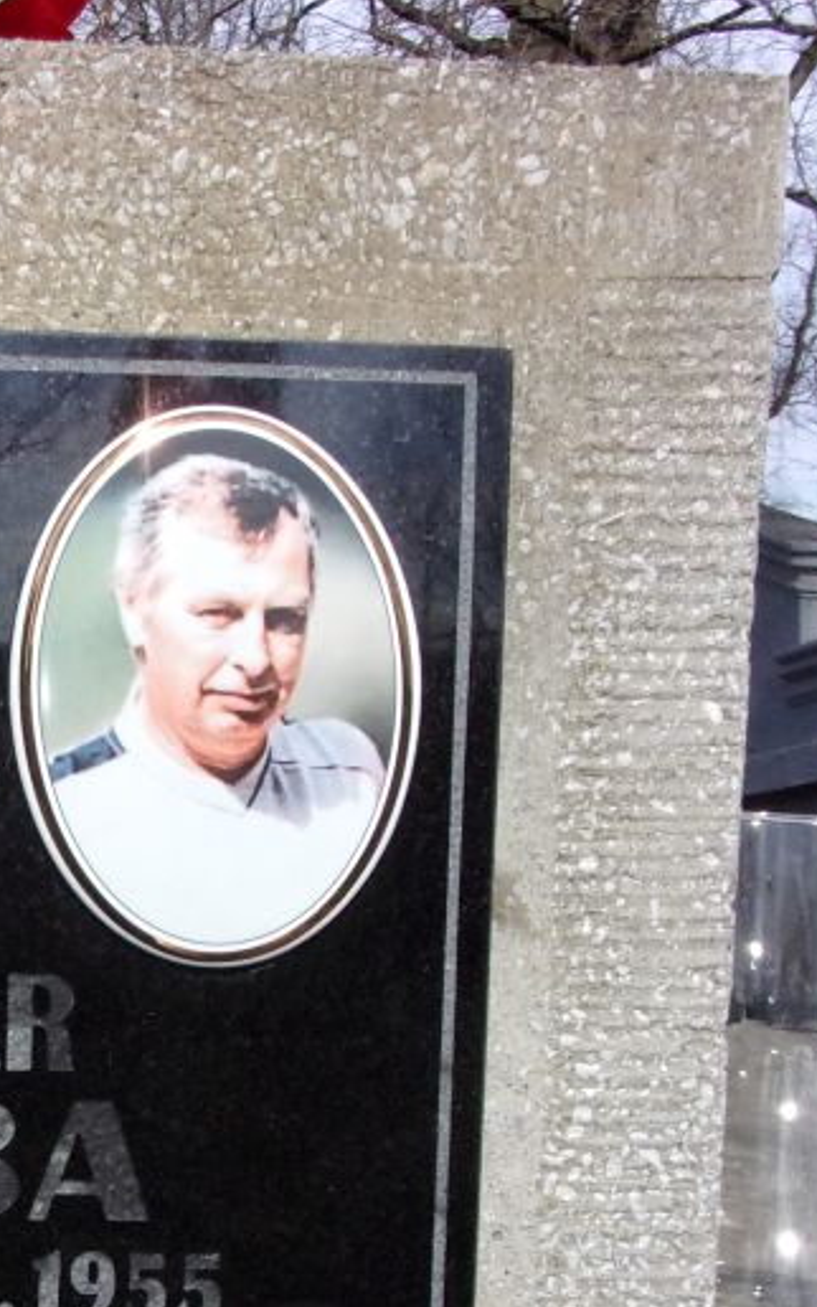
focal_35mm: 59
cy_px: 929
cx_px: -81
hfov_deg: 20.9
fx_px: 2101
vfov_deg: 34.0
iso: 200
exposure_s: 1/180
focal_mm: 5.1
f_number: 10.8
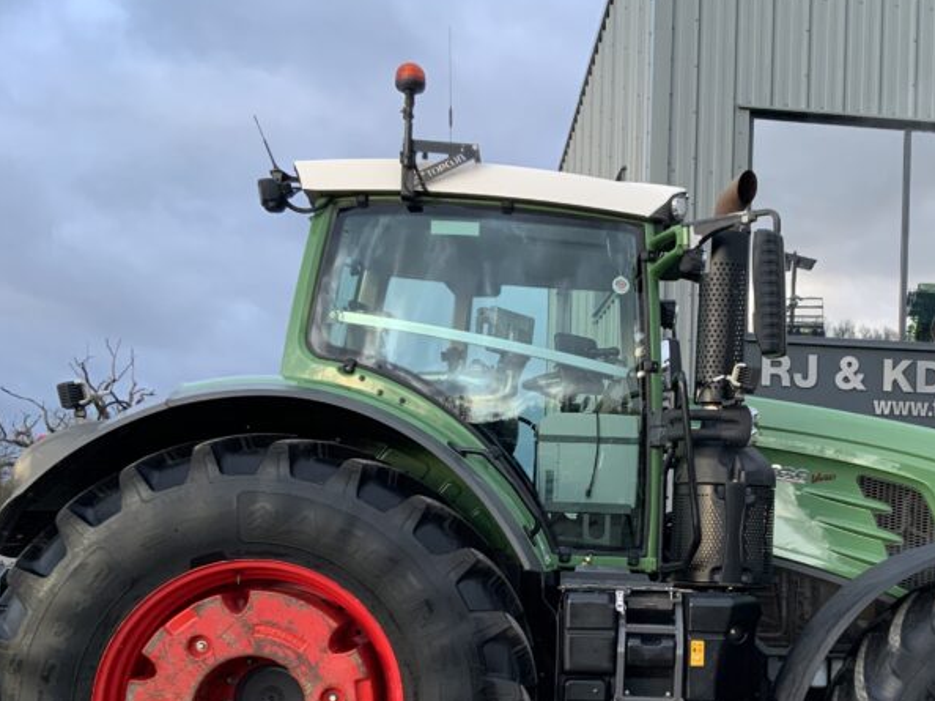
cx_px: 675
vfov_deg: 28.7
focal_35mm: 50
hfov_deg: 37.5
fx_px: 1350
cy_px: 509
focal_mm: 3
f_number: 1.8
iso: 64
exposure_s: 1/82
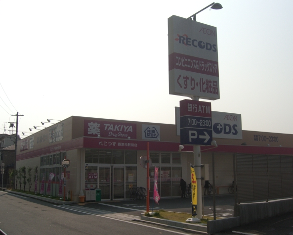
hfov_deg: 45.8
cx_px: 155
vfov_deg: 37.4
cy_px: 118
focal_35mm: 40
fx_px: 347
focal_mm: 7.9
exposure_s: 1/400
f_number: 8
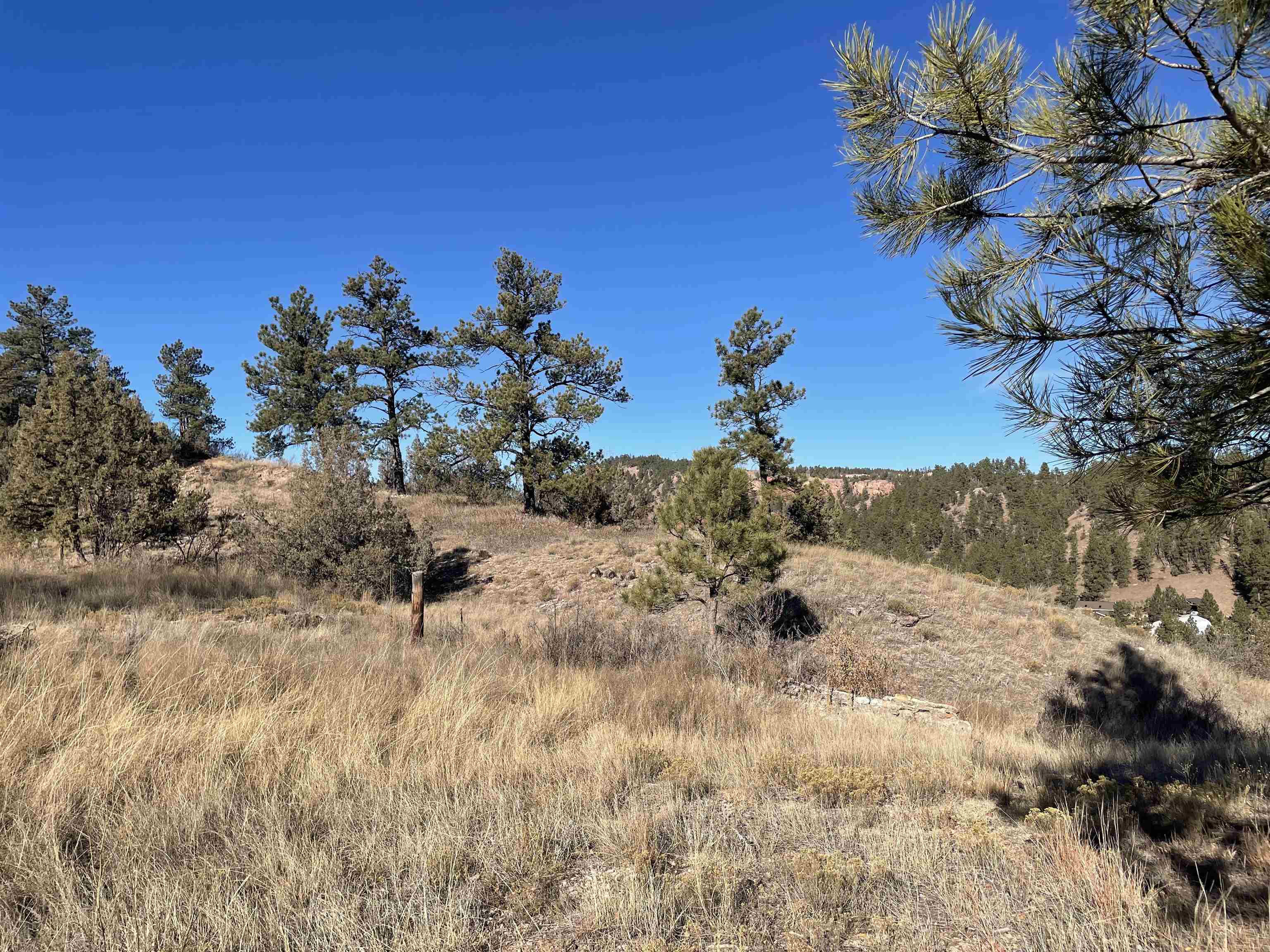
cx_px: 635
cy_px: 476
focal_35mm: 26
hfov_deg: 67.3
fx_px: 954
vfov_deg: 53.1
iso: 32
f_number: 1.6
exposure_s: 1/3509
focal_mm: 4.2
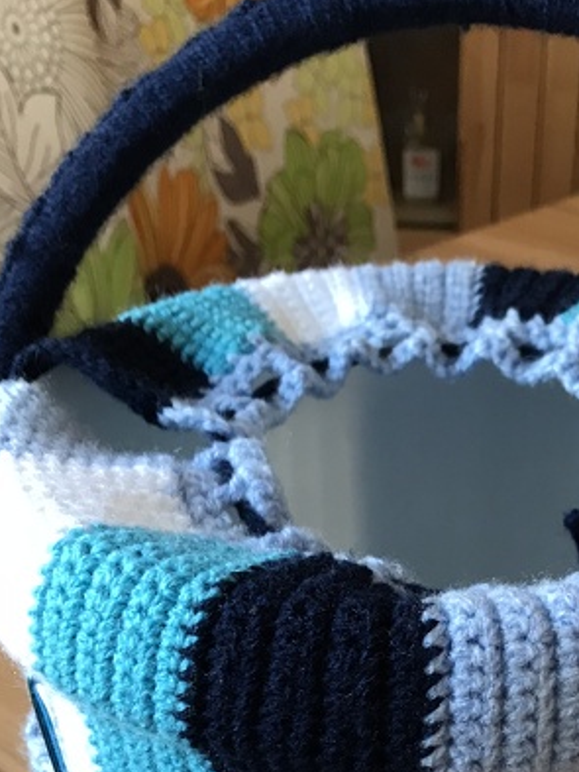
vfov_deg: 32.2
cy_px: 684
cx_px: 447
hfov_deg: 25.3
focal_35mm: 57
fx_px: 1271
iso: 40
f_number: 1.8
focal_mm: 3.99
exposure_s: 1/25
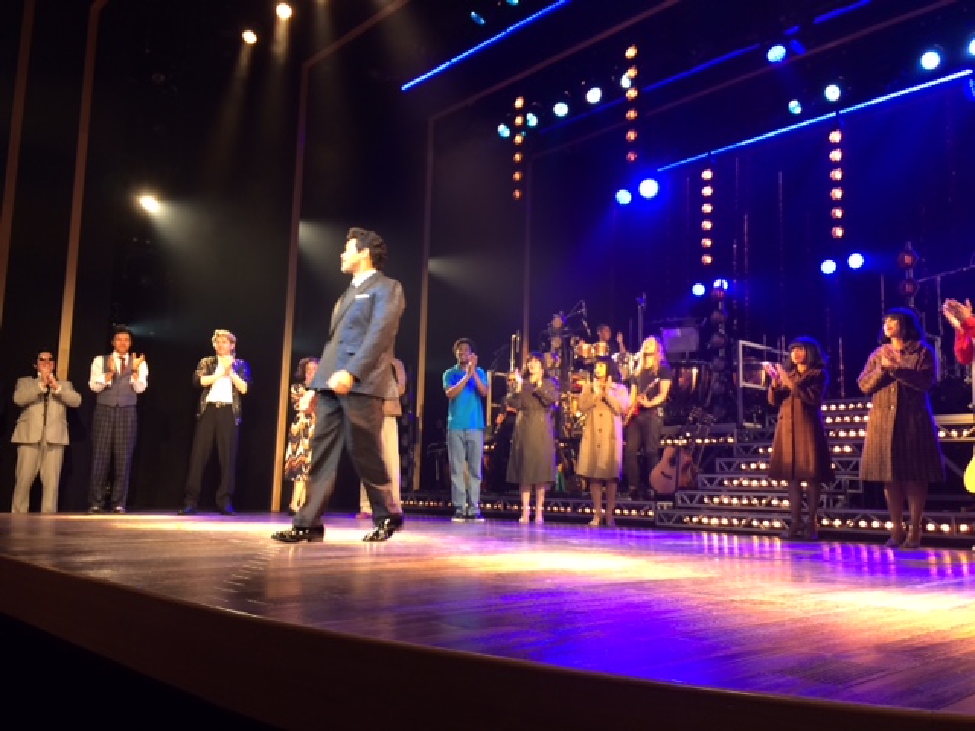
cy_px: 366
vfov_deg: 48.2
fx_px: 817
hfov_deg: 61.7
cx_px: 488
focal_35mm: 29
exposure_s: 1/33
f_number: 2.2
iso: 100
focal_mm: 4.15
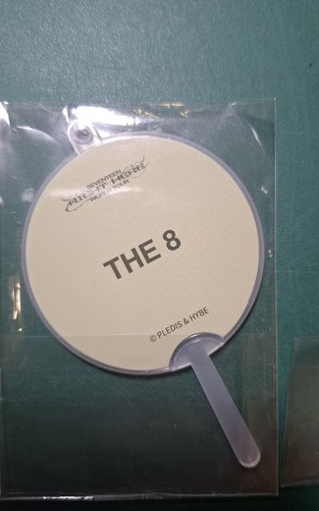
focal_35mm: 25
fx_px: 348
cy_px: 257
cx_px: 159
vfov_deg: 72.5
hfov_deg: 49.3
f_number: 1.8
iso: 250
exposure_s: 1/60.2
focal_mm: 5.54
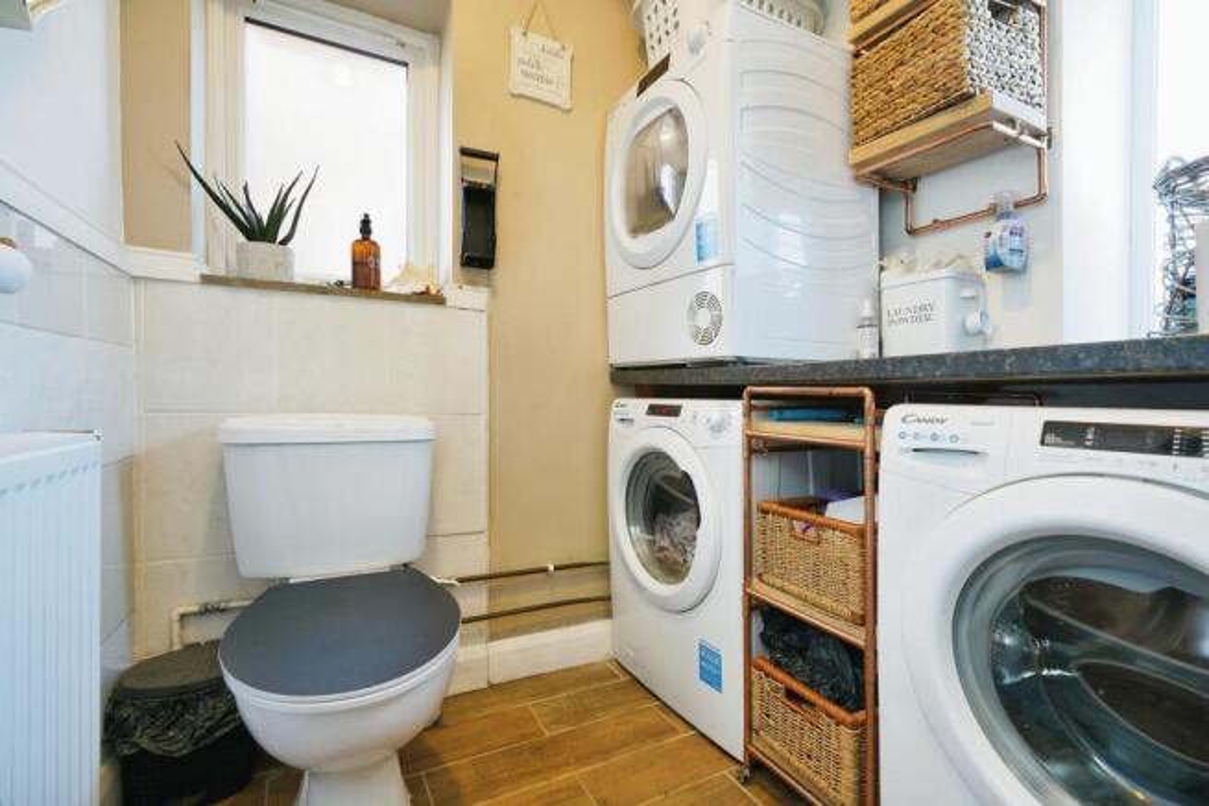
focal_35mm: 16
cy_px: 403
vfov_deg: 73.8
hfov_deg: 96.7
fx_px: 537
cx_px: 604
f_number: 7.1
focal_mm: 16
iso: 1000
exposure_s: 1/20
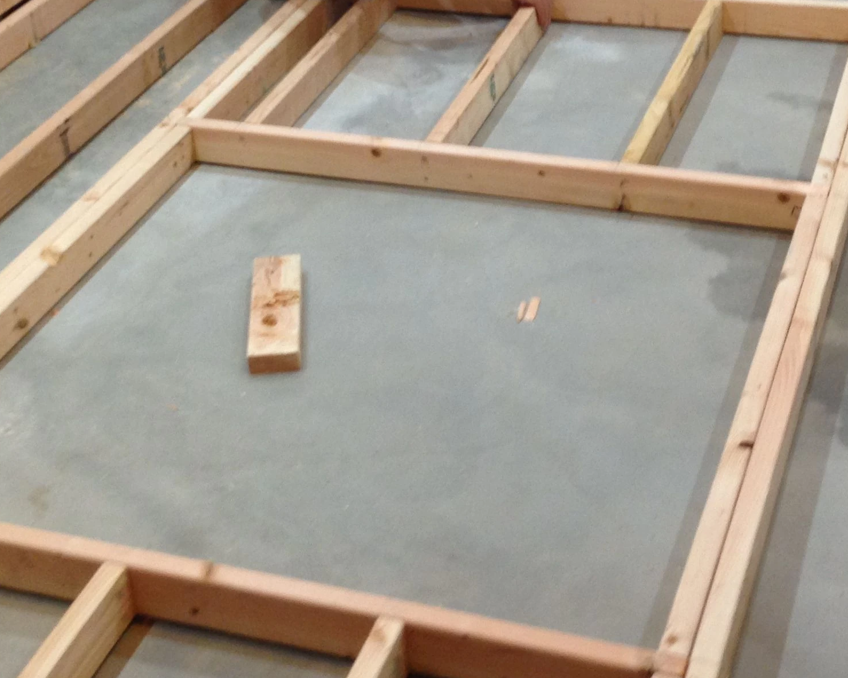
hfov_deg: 26.8
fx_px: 1782
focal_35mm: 71
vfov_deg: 21.4
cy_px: 191
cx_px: 404
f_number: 2.4
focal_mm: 4.12
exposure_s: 1/20
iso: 100
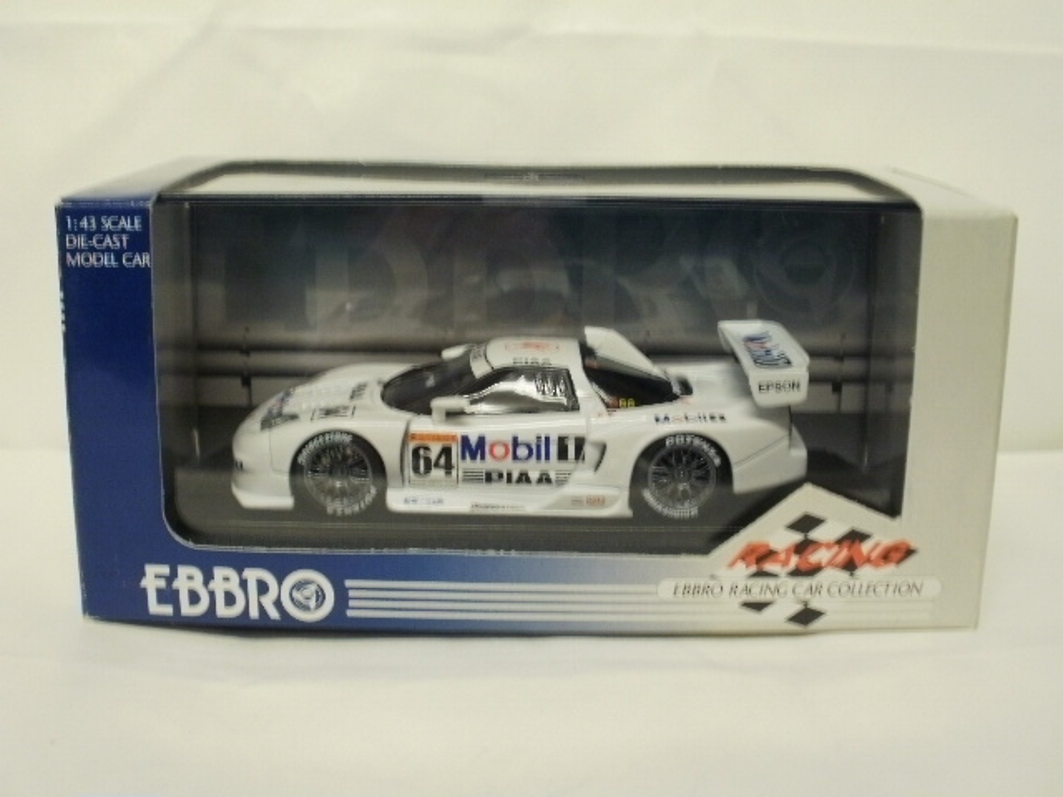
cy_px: 398
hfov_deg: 42.9
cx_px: 532
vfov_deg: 32.9
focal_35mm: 44
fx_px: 1351
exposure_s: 1/8
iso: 125
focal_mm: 7.7
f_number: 4
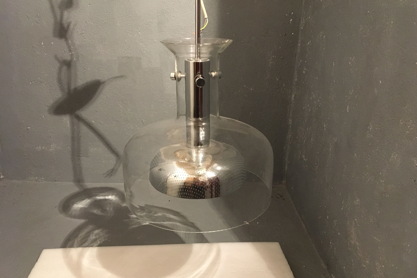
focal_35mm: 31
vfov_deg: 42.3
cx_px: 213
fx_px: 359
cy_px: 135
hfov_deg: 60.3
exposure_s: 1/17
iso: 320
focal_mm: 4.15
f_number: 2.2
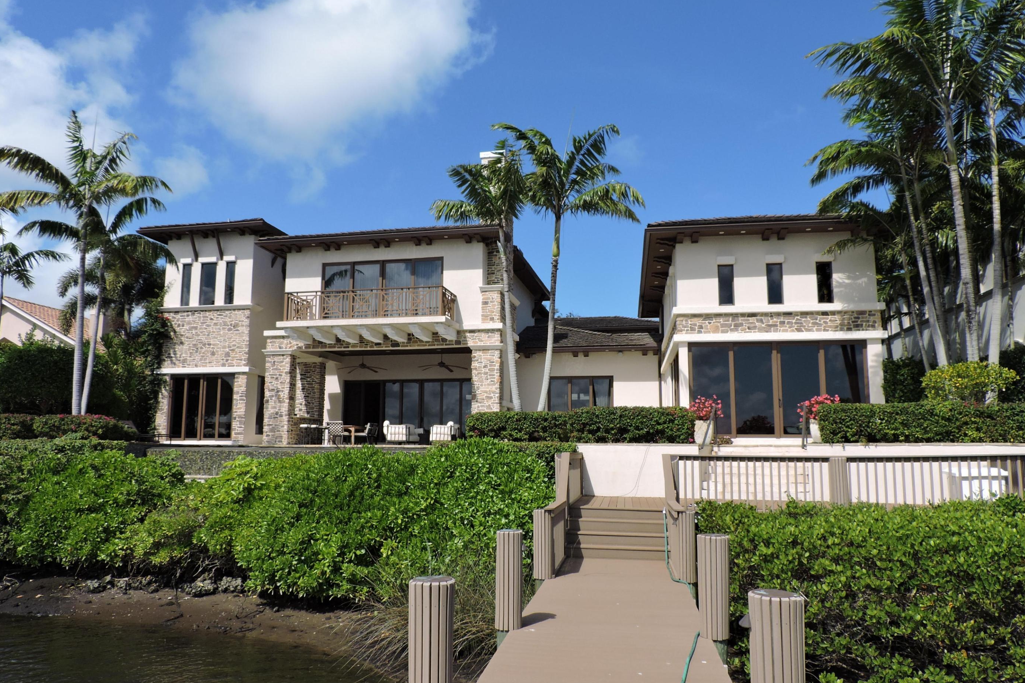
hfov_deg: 69.4
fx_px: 740
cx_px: 503
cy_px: 347
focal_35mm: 26
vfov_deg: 49.5
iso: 100
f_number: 3.3
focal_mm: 4.3
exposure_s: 1/1250
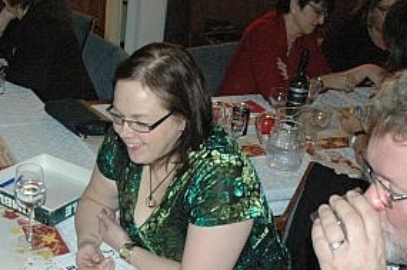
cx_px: 66
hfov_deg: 33.8
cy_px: 250
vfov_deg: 23.0
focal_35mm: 57
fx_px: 643
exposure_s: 1/60
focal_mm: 18
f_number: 5
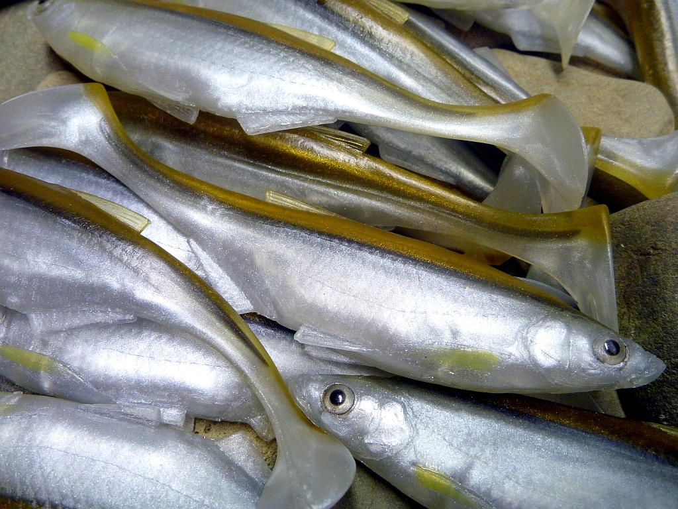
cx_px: 339
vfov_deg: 45.4
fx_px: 607
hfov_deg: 58.4
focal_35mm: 31
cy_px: 254
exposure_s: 1/30
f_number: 3.5
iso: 200
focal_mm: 5.5
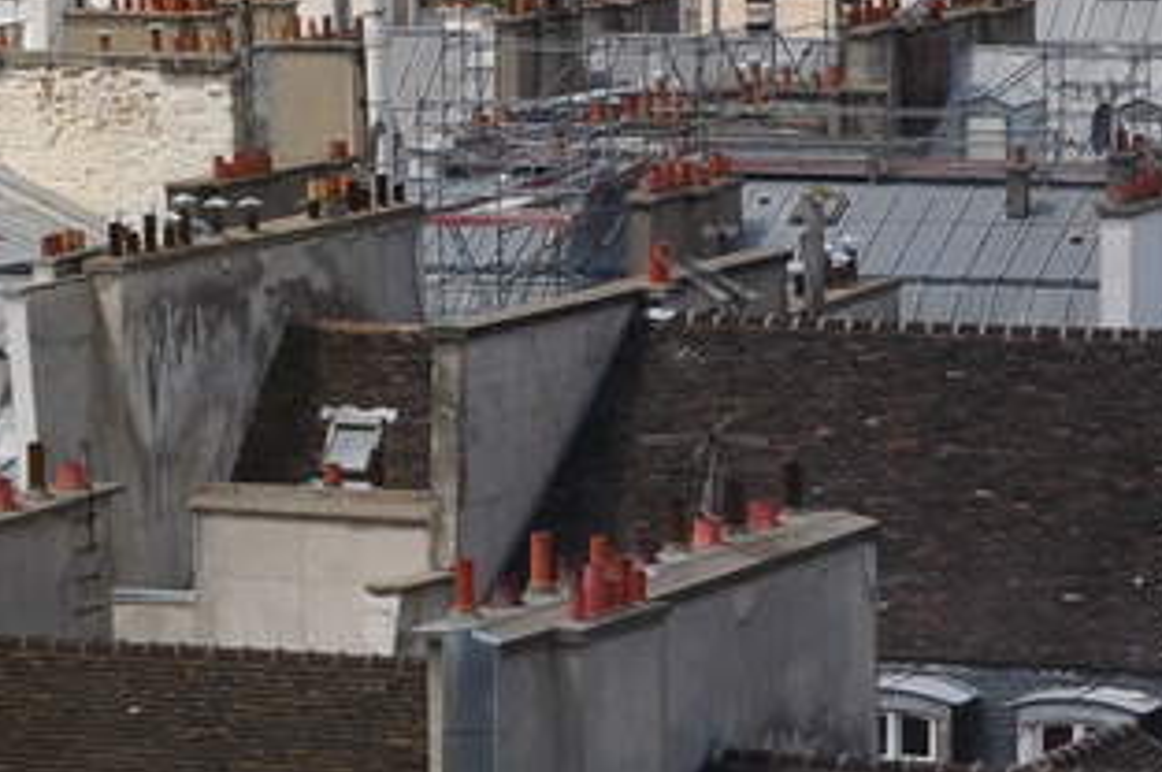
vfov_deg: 5.5
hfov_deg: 8.3
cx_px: 184
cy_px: 512
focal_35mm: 249
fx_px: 8029
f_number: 10
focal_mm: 36
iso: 200
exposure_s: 1/320
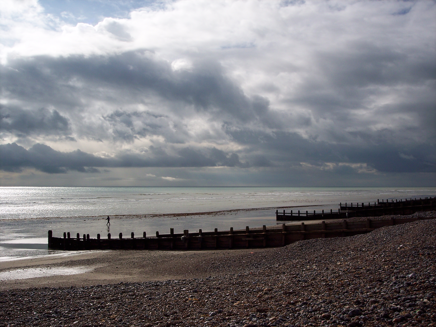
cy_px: 164
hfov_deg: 47.9
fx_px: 491
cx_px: 218
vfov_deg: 36.8
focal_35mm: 39
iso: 100
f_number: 5.6
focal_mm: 8
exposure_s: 1/1500
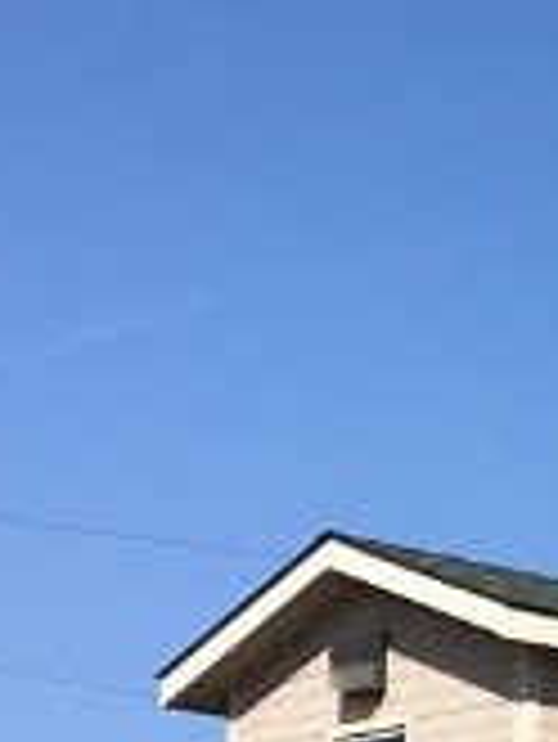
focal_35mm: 174
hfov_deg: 7.3
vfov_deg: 11.0
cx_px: 1845
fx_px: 3735
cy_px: 1039
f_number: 1.8
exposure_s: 1/3546
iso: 20
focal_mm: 3.99
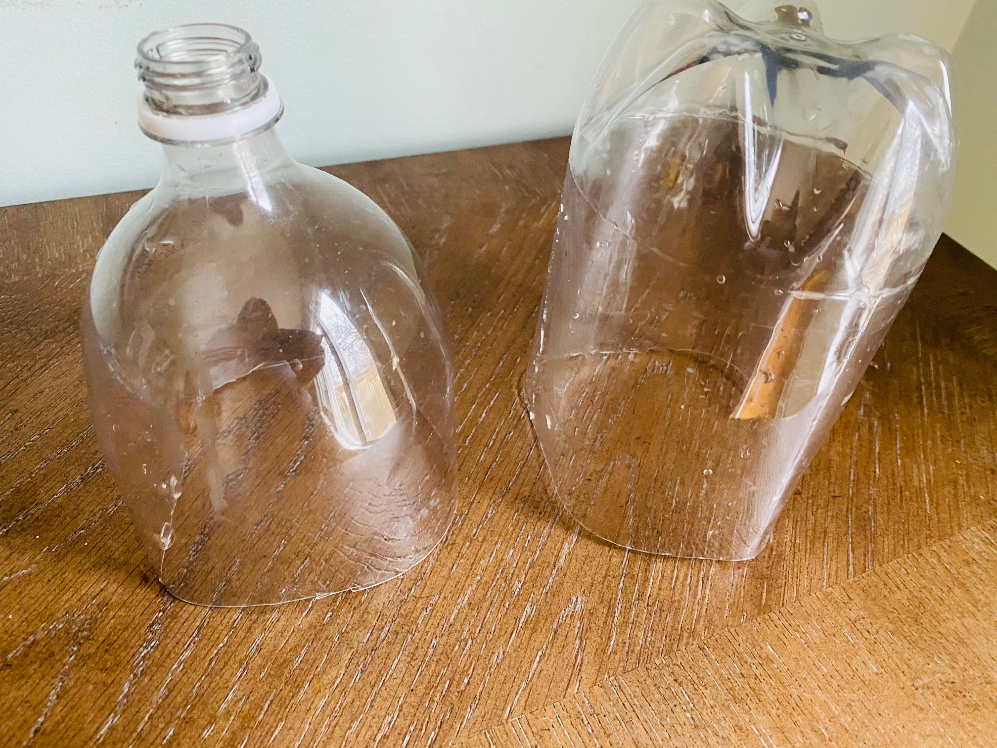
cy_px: 374
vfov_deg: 53.1
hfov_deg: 67.3
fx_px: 749
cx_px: 498
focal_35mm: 26
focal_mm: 4.25
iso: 400
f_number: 1.8
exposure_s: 1/40
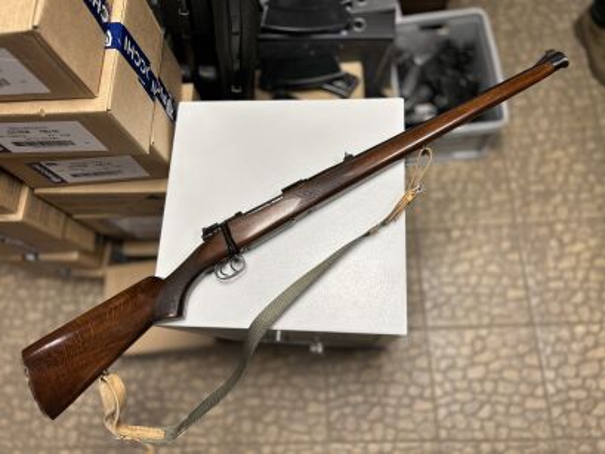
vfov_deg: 53.1
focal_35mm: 26
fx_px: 455
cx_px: 302
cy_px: 227
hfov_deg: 67.3
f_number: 1.5
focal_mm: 5.7
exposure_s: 1/100
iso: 50
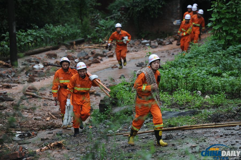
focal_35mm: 180
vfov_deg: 7.6
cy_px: 80
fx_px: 1204
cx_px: 120
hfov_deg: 11.4
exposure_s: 1/250
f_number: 4
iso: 400
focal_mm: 180
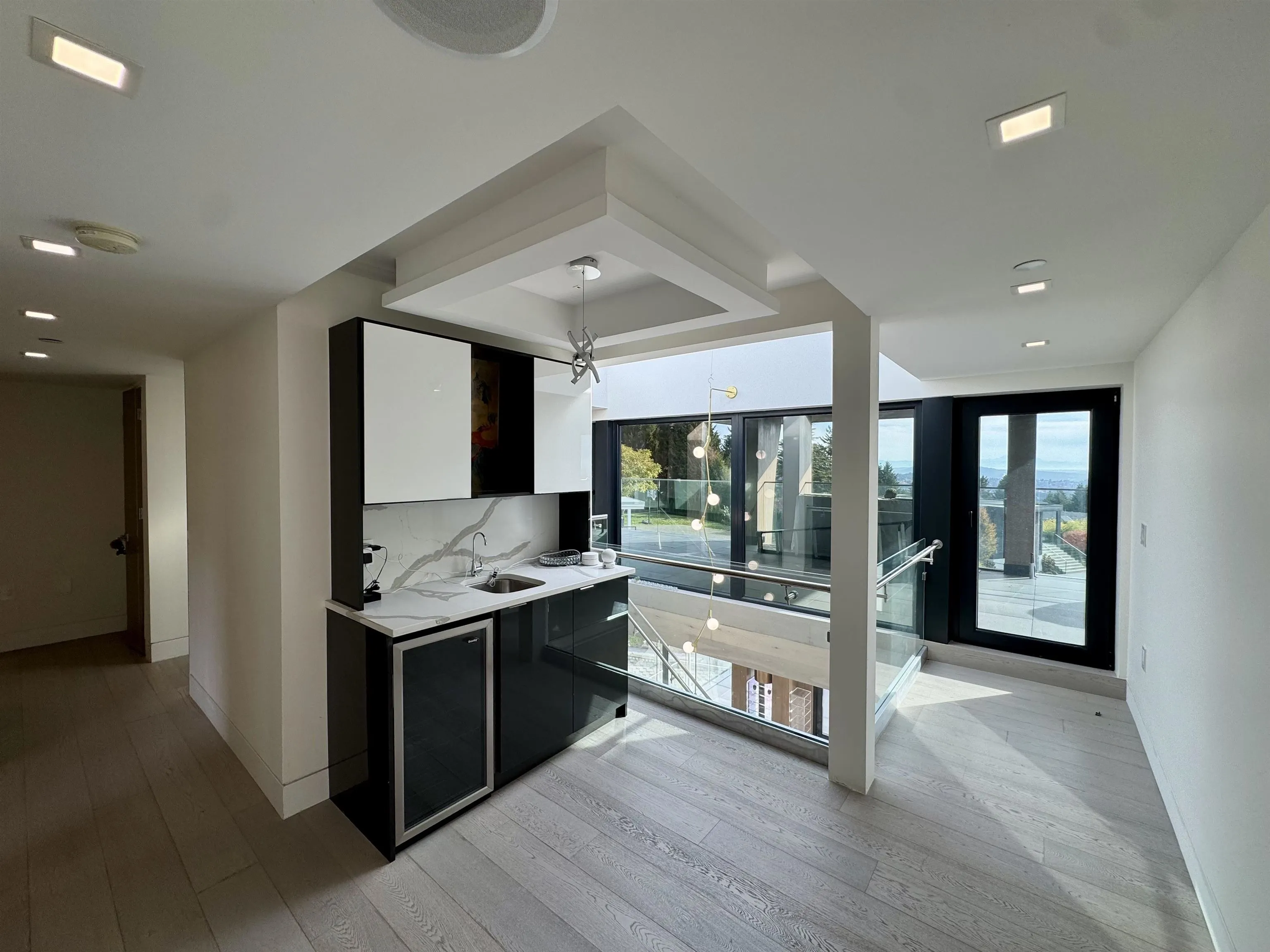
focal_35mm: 14
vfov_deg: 85.7
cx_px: 635
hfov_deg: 102.1
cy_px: 476
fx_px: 514
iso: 40
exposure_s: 1/148
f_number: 2.2
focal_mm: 2.22
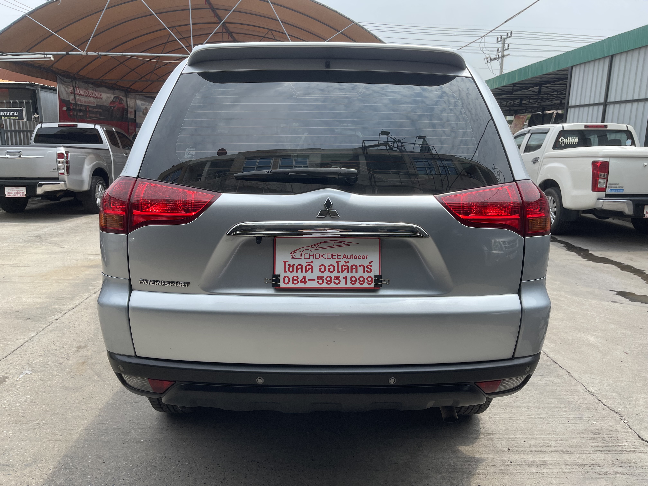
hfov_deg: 69.4
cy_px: 243
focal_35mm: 25
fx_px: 468
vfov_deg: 54.9
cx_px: 324
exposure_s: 1/2488
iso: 32
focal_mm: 5.1
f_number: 1.6
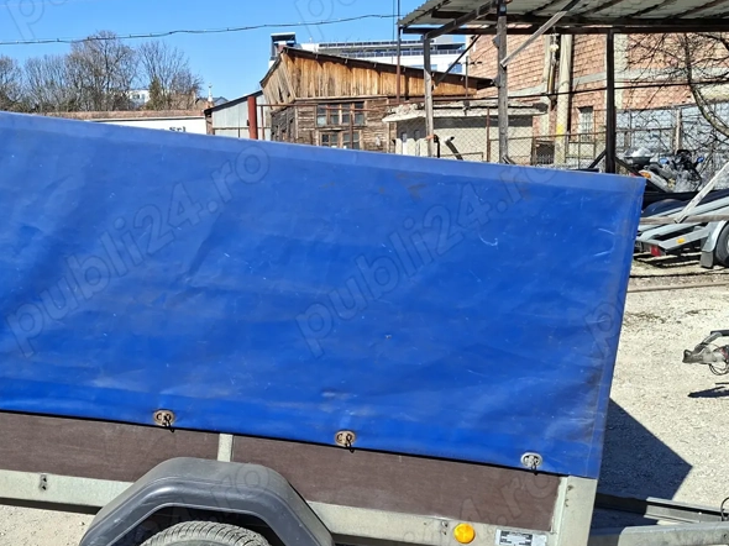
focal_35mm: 39
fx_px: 821
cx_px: 280
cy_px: 266
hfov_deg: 47.5
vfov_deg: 36.8
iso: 50
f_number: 1.8
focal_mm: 5.54
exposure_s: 1/1353
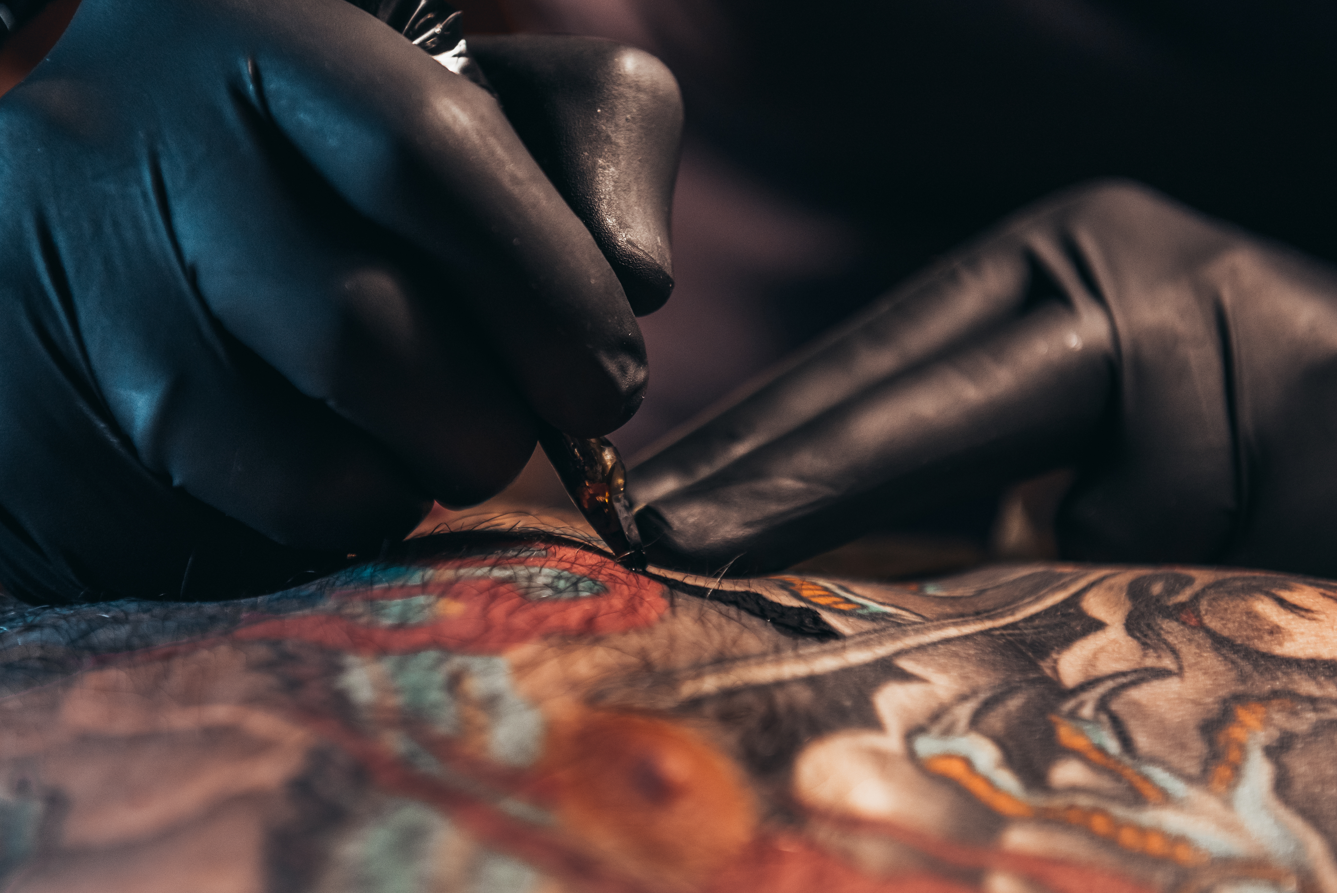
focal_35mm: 76
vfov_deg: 18.0
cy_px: 398
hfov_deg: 26.6
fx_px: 2824
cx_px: 648
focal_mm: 66
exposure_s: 1/200
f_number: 4
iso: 500
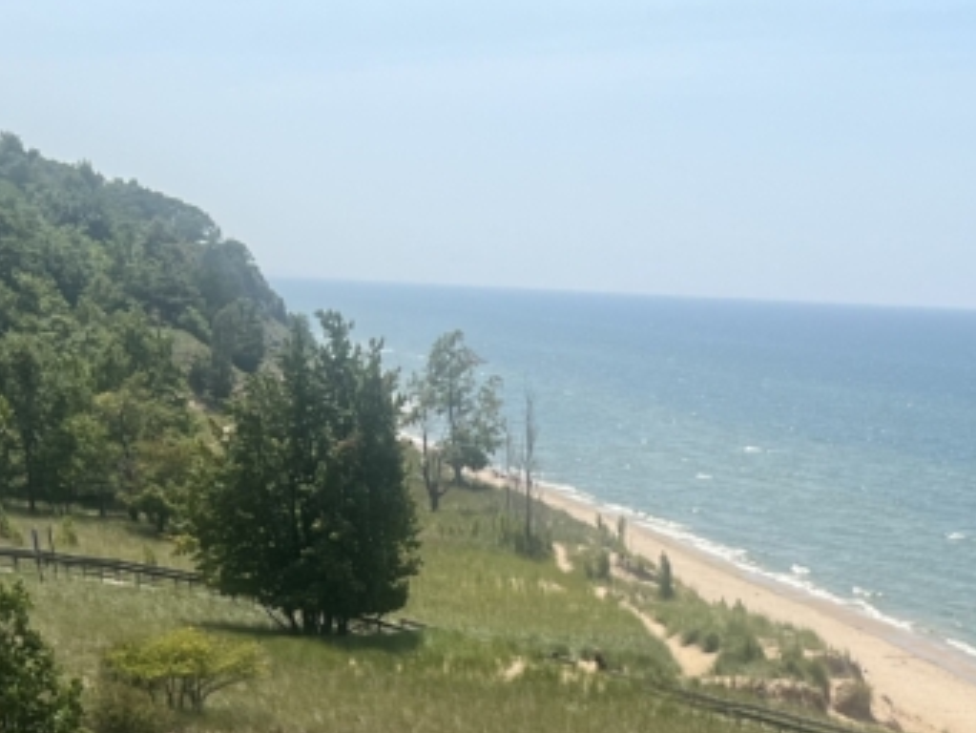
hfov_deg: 24.6
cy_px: 979
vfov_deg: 17.6
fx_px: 2200
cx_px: 776
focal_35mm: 78
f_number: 1.5
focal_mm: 5.7
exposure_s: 1/5319
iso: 50
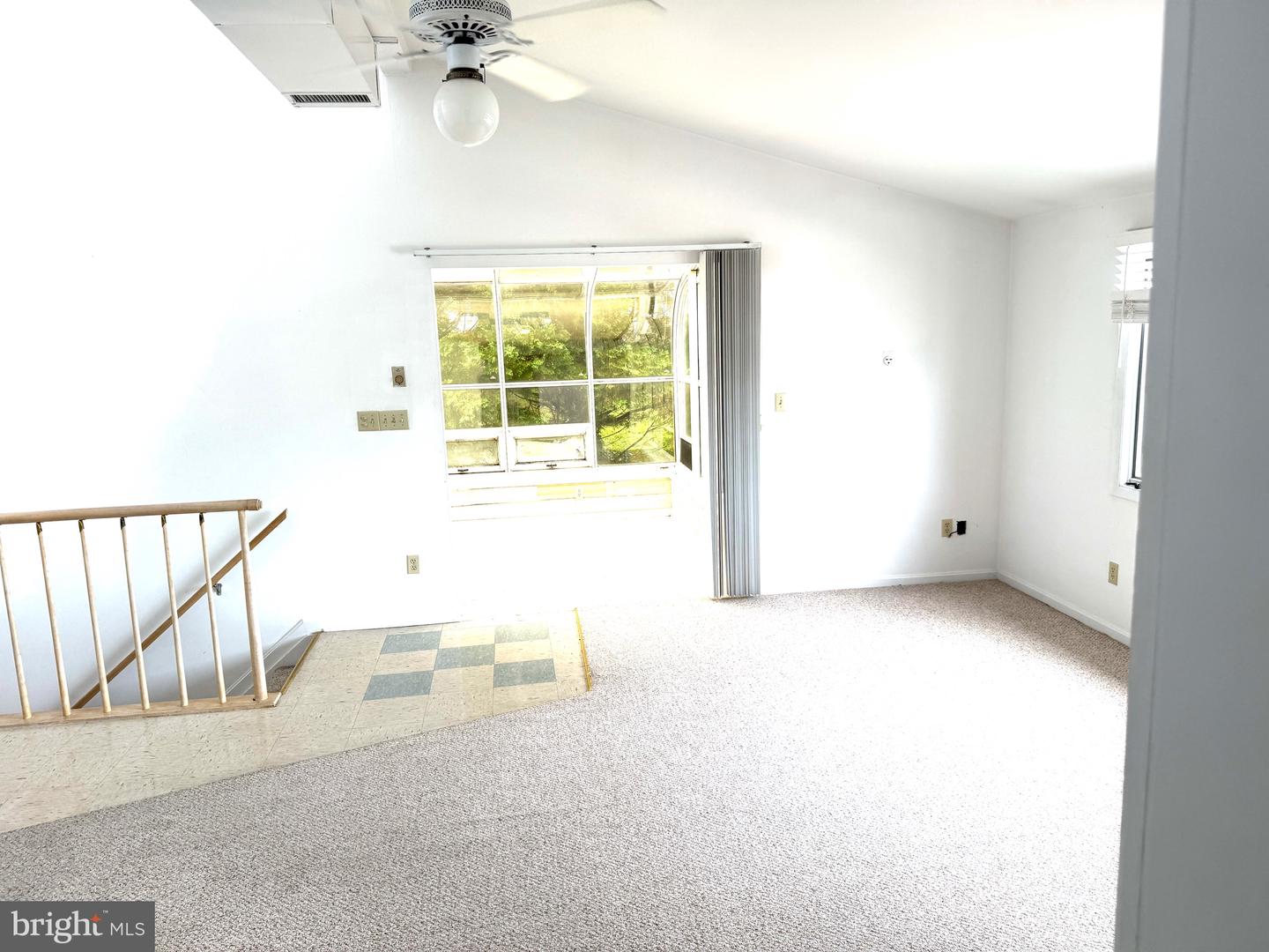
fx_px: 880
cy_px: 476
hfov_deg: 71.6
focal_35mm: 24
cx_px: 634
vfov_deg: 56.8
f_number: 1.78
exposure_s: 1/121
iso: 64
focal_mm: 6.76
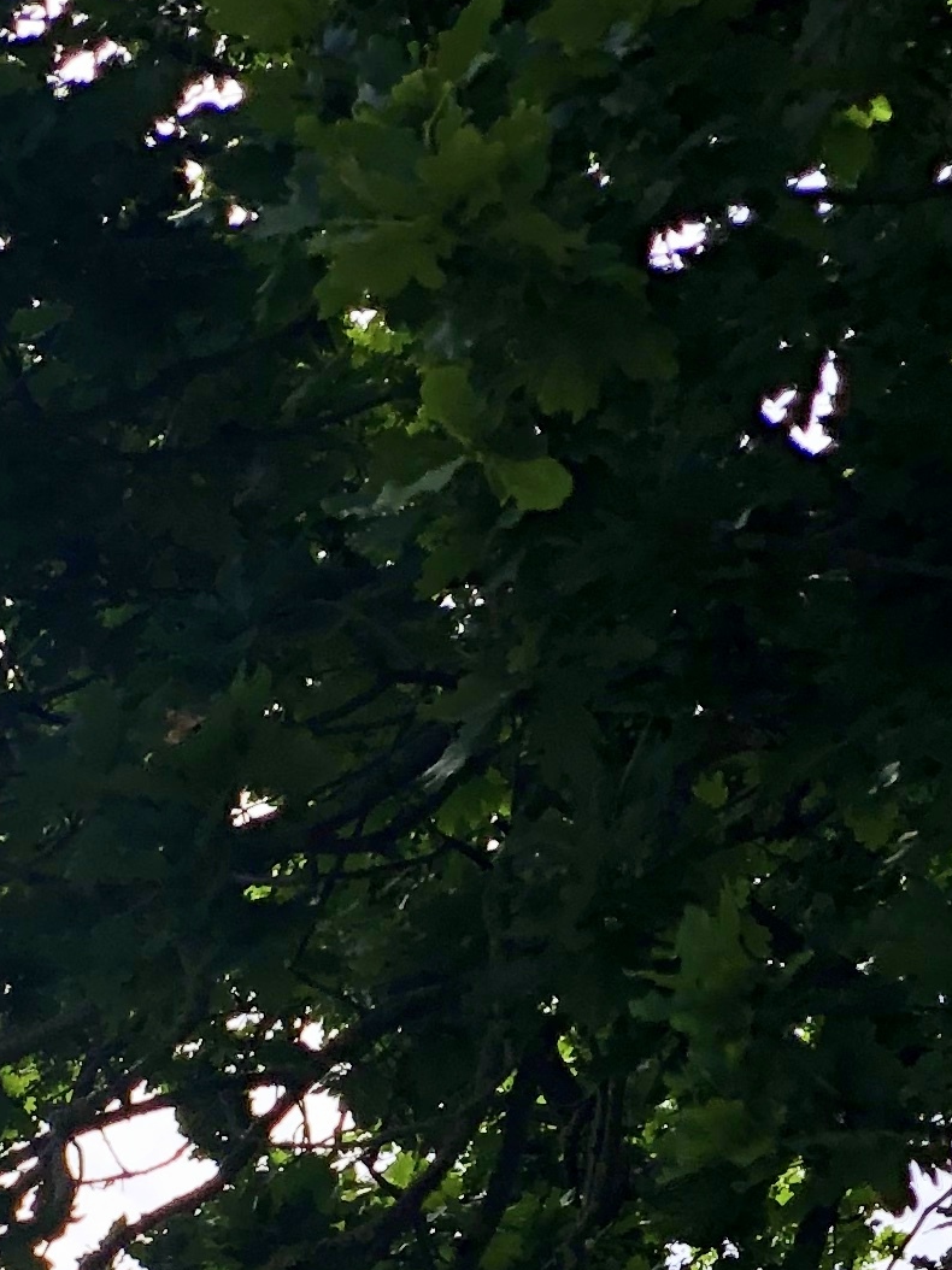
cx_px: -763
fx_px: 7300
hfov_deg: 7.3
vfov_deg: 9.5
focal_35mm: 199
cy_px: 2170
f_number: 2.4
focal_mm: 6
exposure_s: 1/540
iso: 16
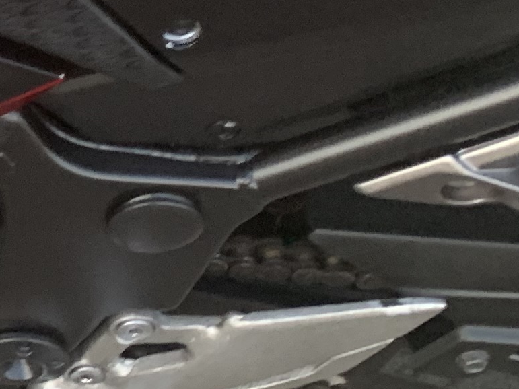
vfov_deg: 10.7
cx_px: -712
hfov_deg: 11.9
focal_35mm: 136
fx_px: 2039
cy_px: -62
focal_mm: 4.25
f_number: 1.8
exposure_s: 1/60
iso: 200
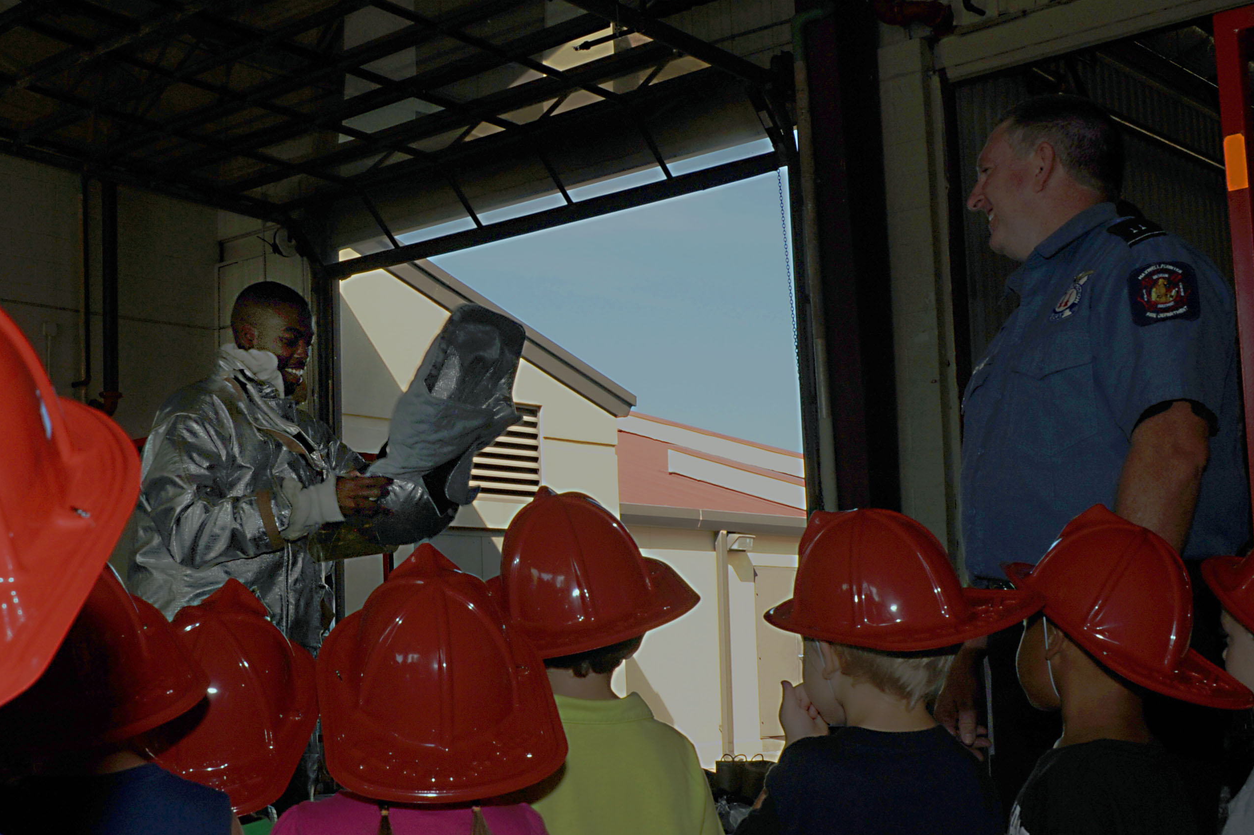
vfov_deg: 25.0
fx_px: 1880
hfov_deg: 36.4
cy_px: 478
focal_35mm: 54
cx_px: 388
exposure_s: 1/125
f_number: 16
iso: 320
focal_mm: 32
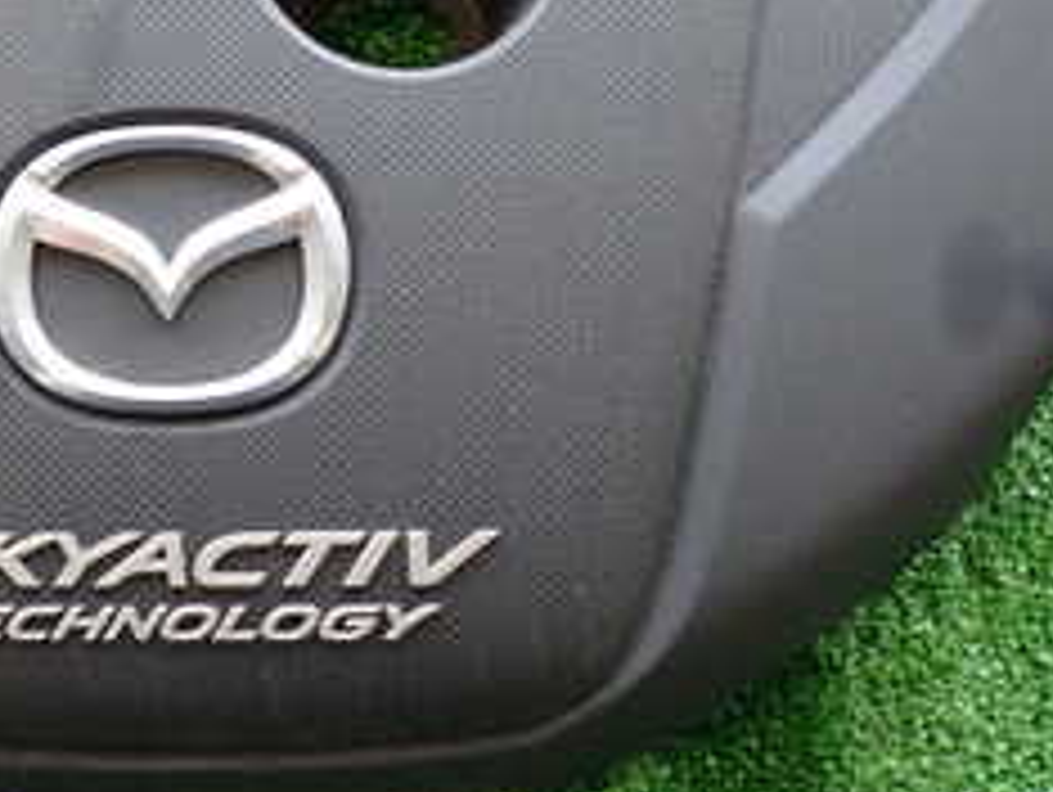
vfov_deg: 22.3
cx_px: 81
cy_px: 36
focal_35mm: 64
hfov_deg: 28.9
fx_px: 1949
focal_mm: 4.5
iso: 125
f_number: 2
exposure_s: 1/60
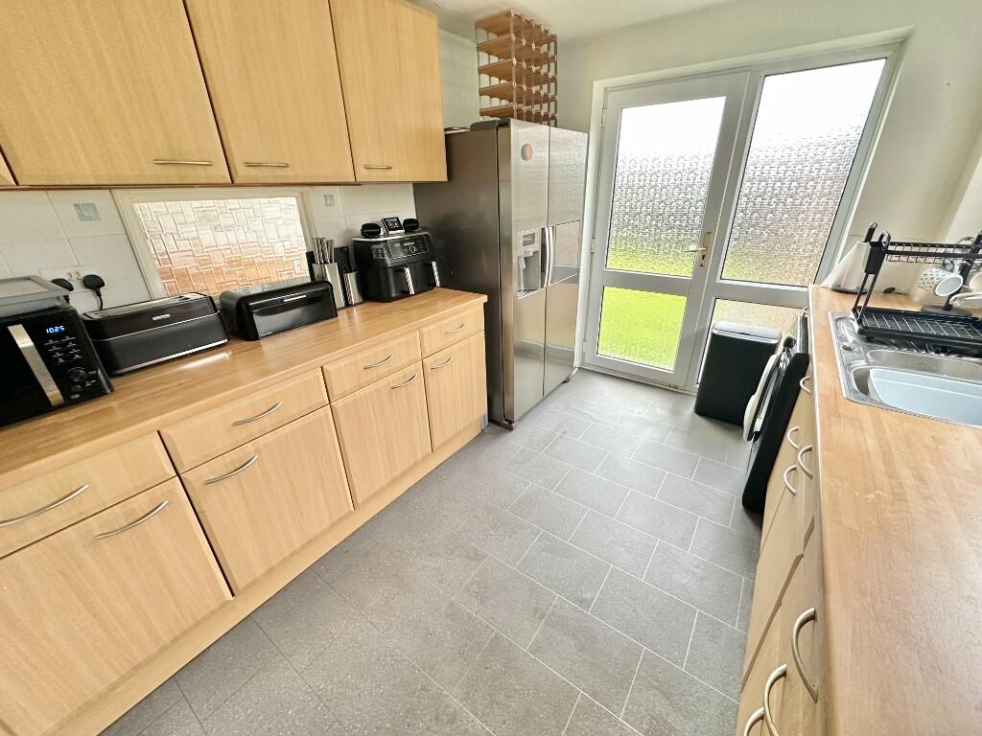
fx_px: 397
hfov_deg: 102.1
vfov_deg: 85.7
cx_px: 491
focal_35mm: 14
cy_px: 368
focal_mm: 2.22
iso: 320
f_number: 2.2
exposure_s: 1/84
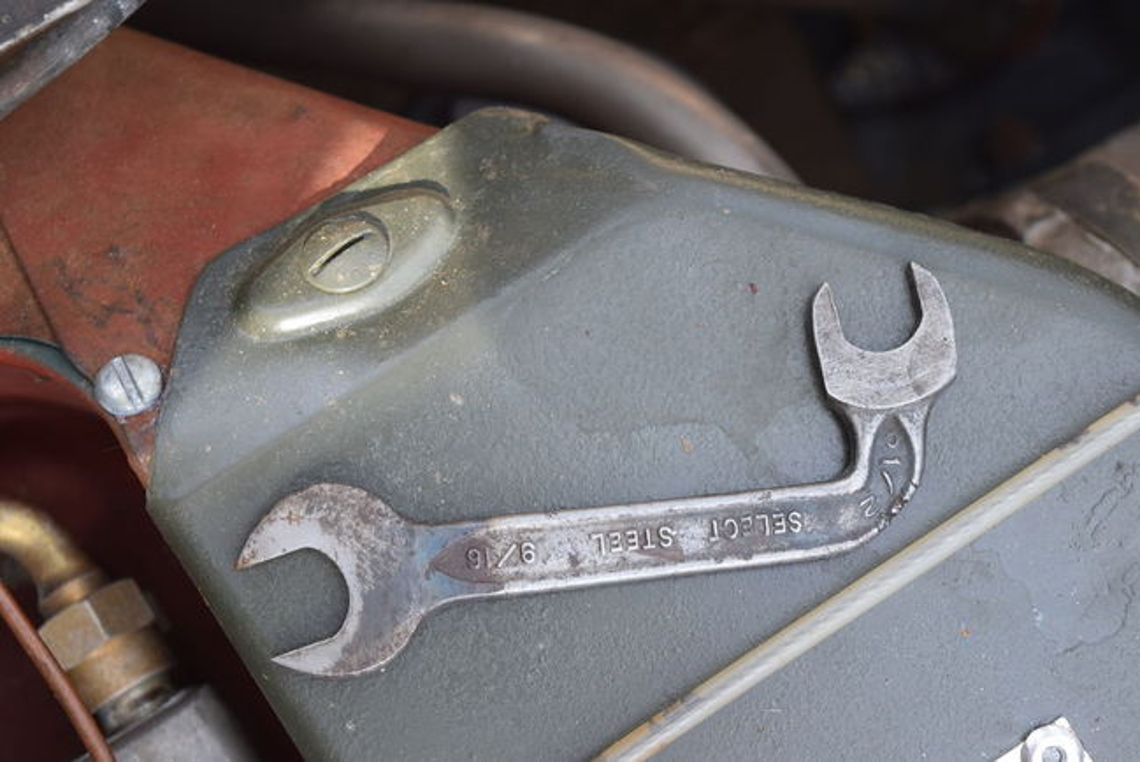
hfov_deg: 24.6
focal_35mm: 82
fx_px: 2615
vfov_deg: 16.6
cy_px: 381
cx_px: 570
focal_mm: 55
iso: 400
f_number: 5.6
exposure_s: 1/125
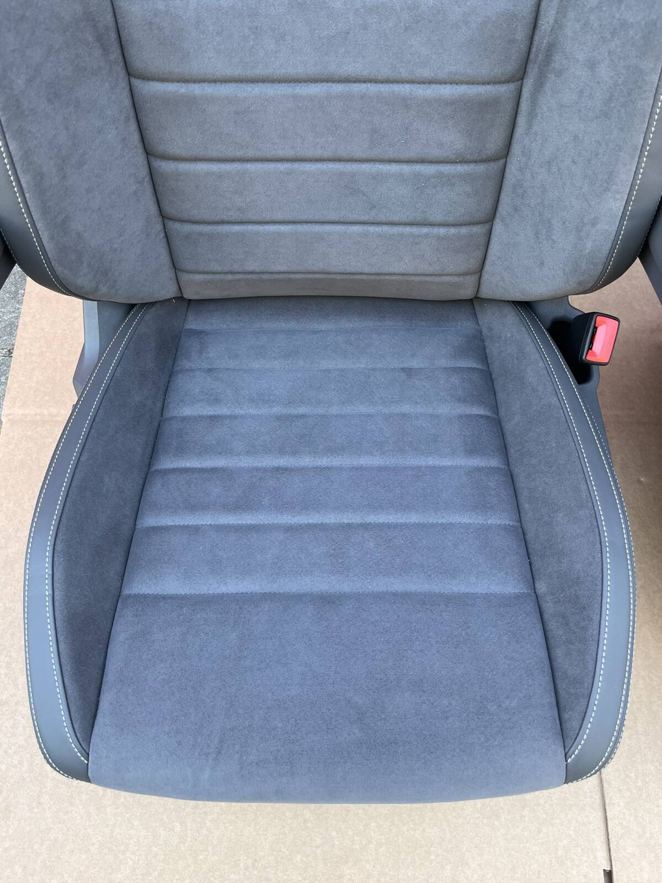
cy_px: 442
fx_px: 663
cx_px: 331
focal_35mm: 26
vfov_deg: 67.3
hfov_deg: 53.1
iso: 100
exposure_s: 1/121
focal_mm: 5.1
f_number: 1.6
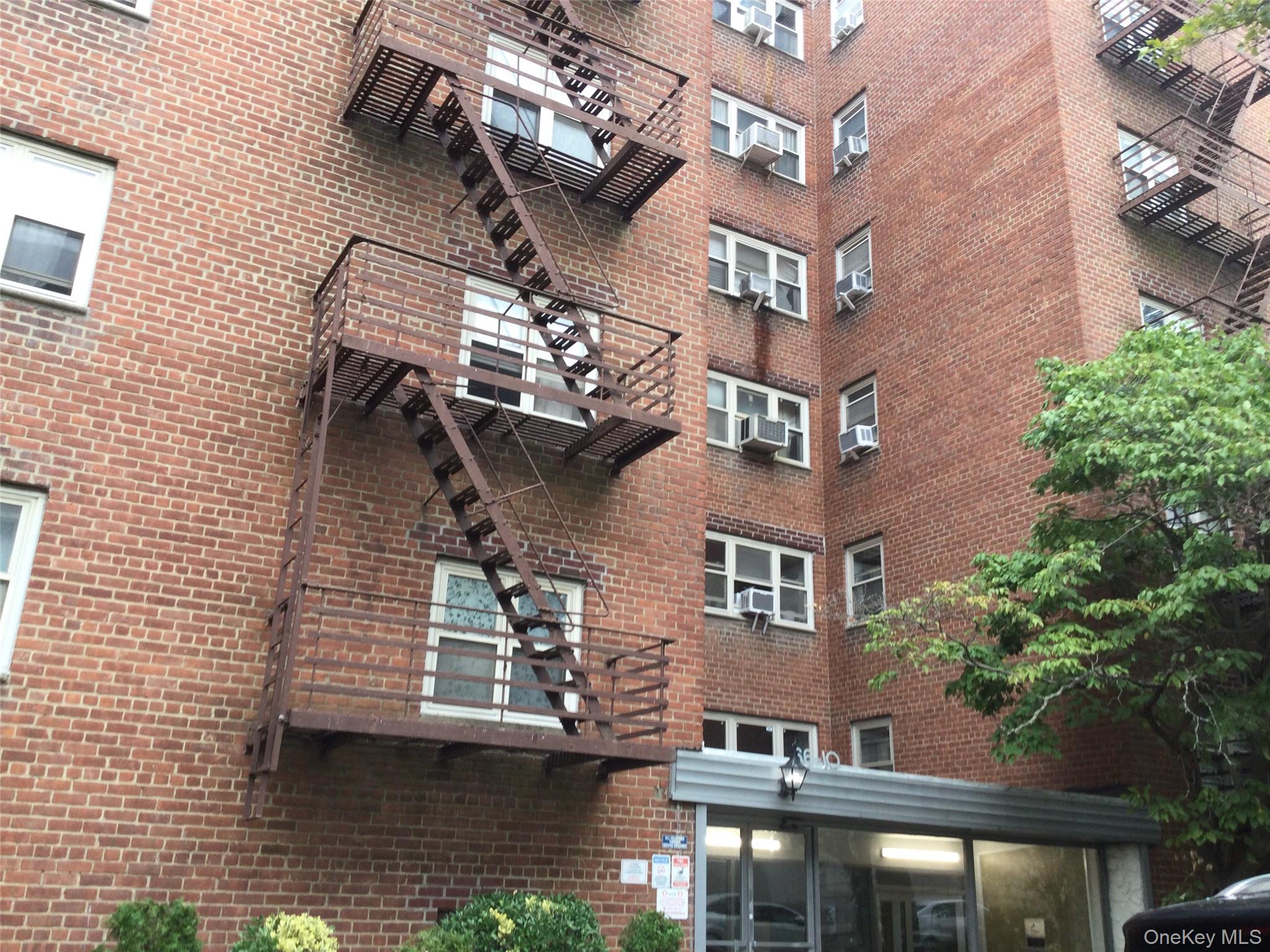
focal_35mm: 31
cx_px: 635
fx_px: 1137
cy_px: 476
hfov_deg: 58.4
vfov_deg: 45.4
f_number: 2.4
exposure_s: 1/120
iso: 40
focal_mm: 3.3
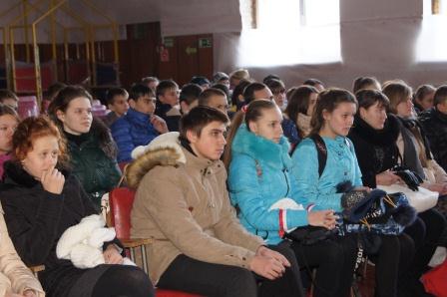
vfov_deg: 20.1
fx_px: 837
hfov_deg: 29.9
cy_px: 148
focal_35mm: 68
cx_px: 224
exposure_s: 1/60
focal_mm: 45
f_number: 5.6
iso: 800
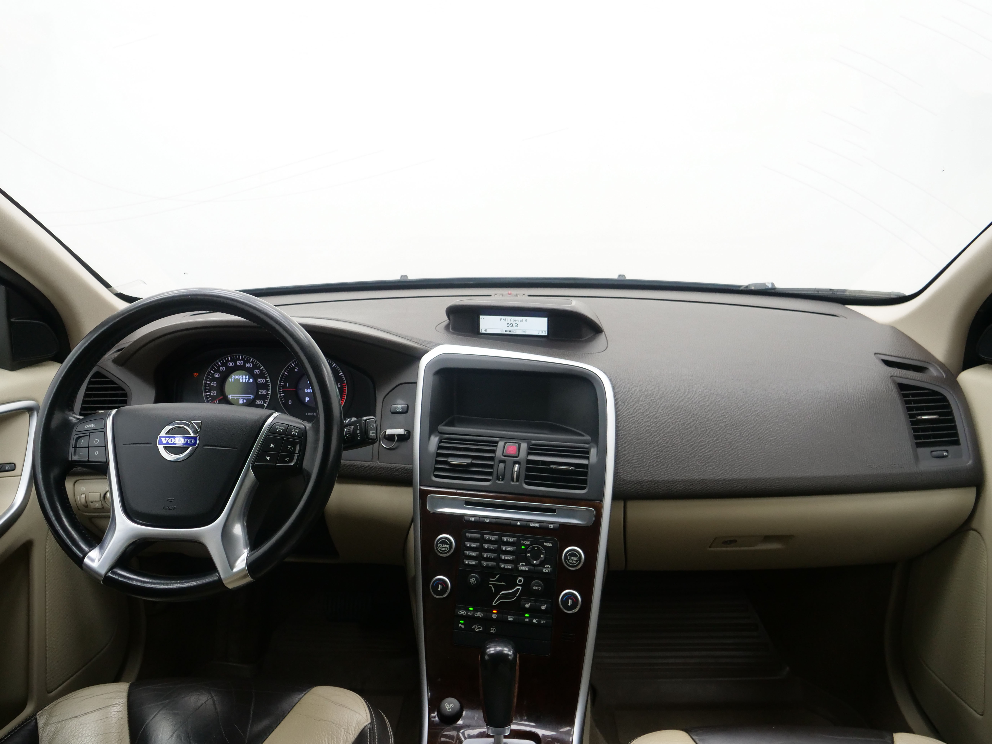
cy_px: 372
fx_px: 688
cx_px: 496
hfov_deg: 71.6
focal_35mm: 24
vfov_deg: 56.8
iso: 800
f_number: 3.5
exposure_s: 1/125
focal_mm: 12
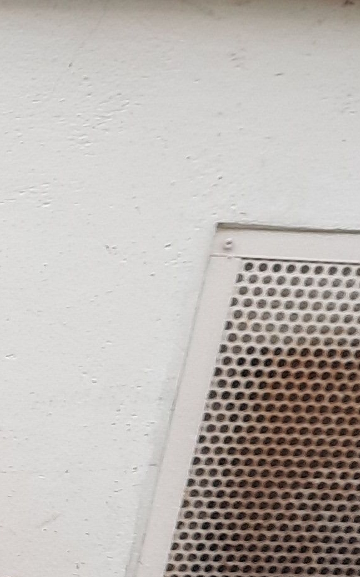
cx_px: -559
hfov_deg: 9.8
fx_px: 1806
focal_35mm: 115
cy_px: 380
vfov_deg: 18.1
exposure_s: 1/104
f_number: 2
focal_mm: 4.6
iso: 32
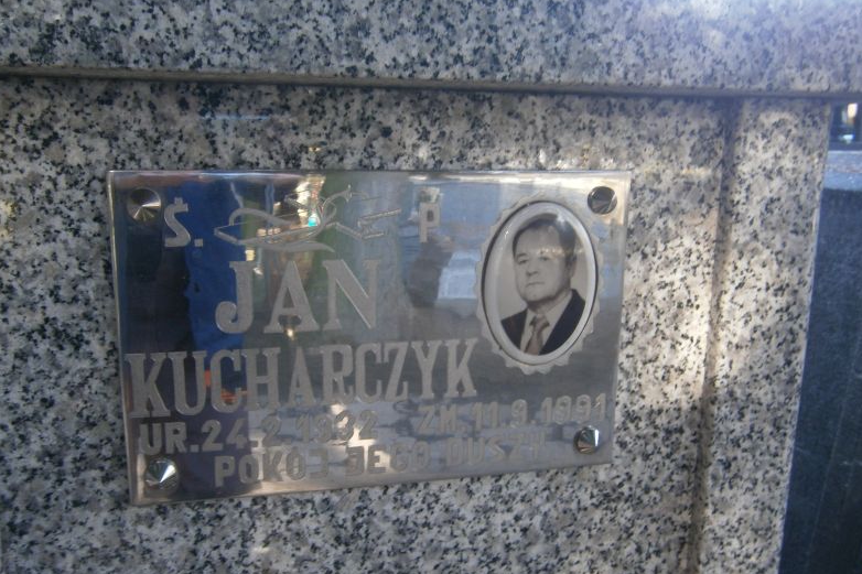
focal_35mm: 33
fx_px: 790
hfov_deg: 57.2
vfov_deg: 39.9
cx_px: 432
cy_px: 327
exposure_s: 1/30
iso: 80
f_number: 2.9
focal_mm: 5.5
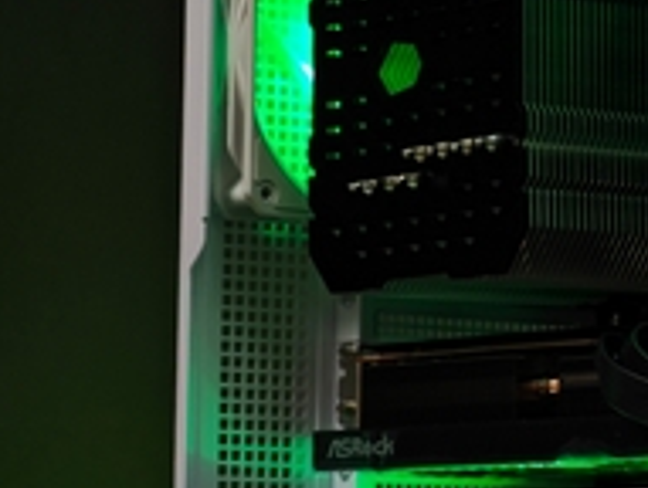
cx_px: 919
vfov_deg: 6.3
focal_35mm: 235
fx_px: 4407
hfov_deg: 8.3
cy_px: 61
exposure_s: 1/30
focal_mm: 12.28
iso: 50
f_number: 1.8
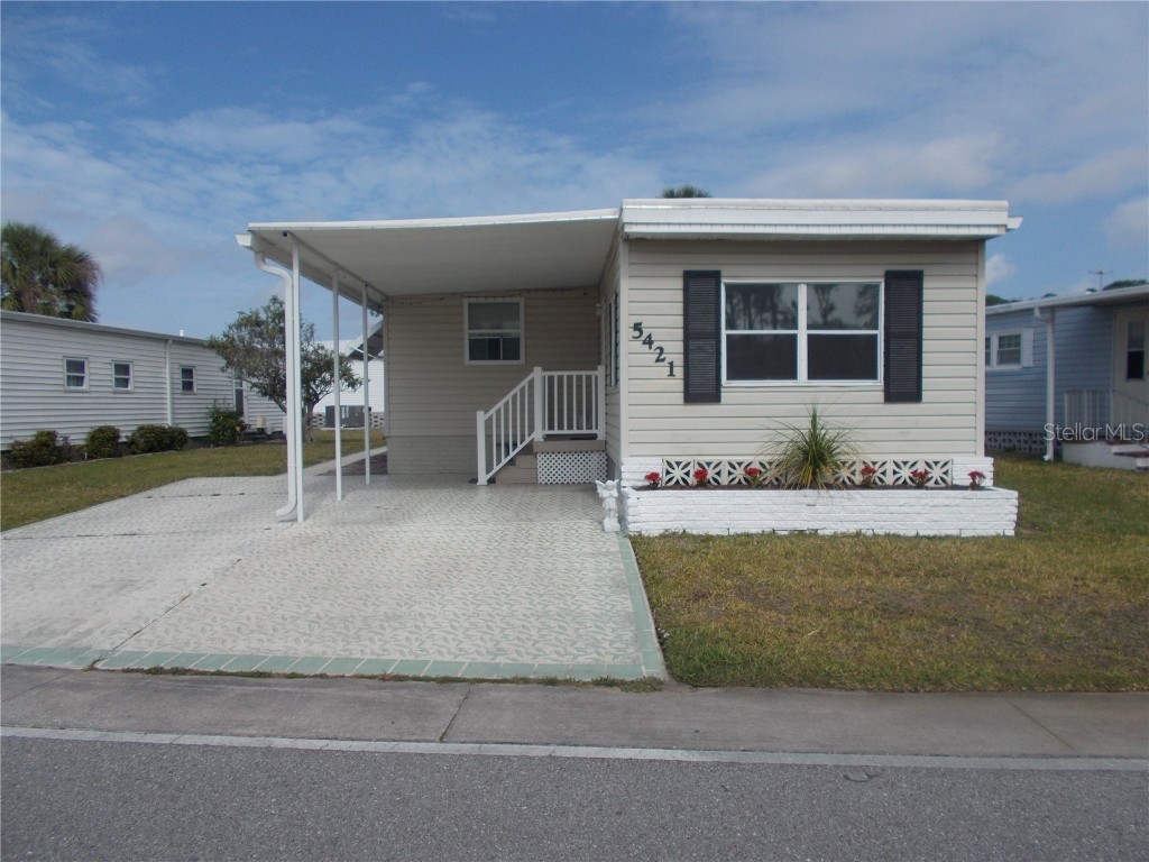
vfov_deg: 53.1
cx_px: 574
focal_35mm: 26
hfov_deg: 67.3
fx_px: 863
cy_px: 431
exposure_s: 1/320
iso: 80
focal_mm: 4.6
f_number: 8
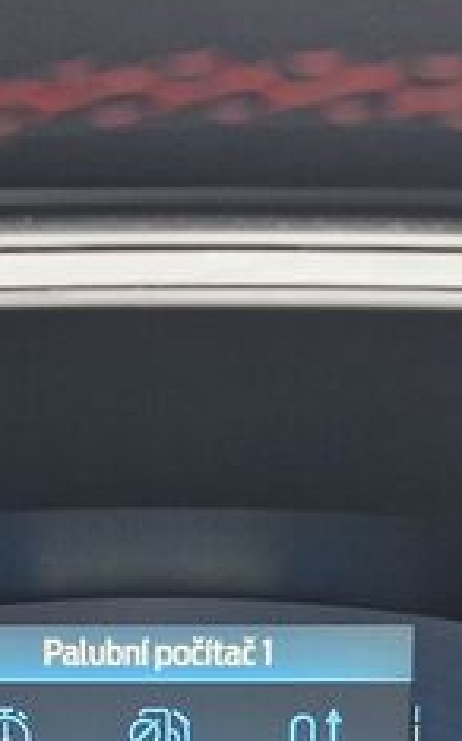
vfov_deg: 22.5
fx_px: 1795
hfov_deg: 14.6
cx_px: 127
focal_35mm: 89
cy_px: 720
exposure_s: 1/100
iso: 320
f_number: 1.8
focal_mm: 5.54
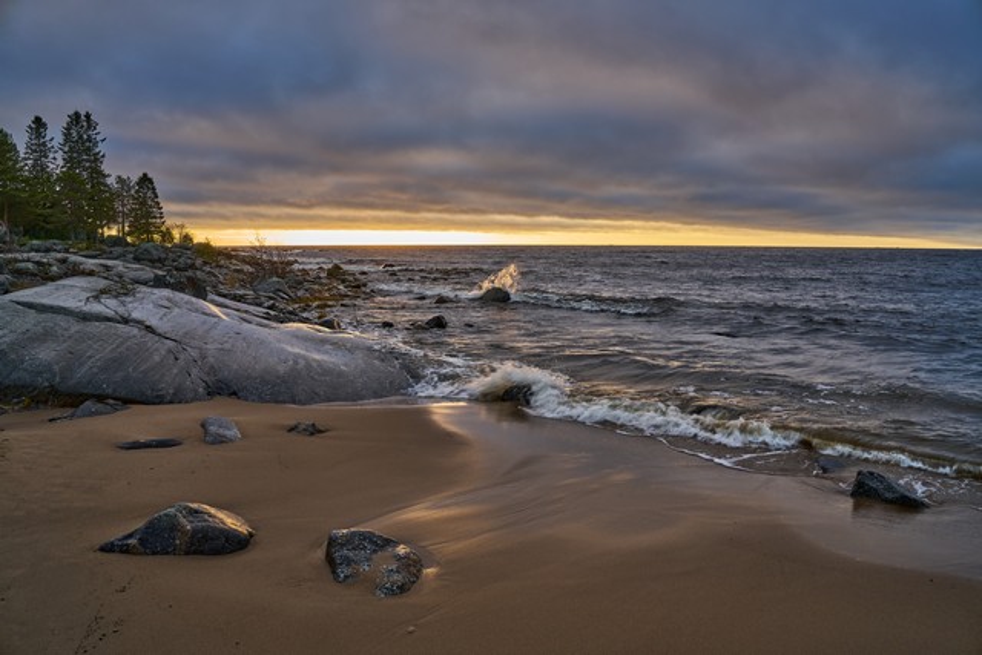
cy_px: 328
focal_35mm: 25
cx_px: 491
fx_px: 682
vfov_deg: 51.3
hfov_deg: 71.5
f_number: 10
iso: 100
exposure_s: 1/30
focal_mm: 25
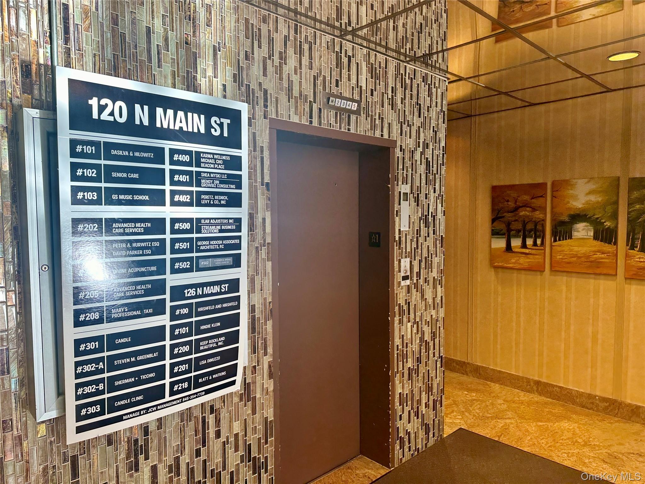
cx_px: 322
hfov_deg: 71.6
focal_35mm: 24
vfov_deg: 56.8
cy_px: 242
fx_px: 447
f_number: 1.78
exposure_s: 1/120
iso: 80
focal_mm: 6.86
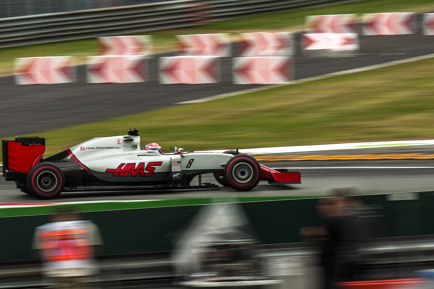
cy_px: 144
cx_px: 217
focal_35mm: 450
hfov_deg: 4.6
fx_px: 5418
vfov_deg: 3.0
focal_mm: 300
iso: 100
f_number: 22
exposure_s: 1/40
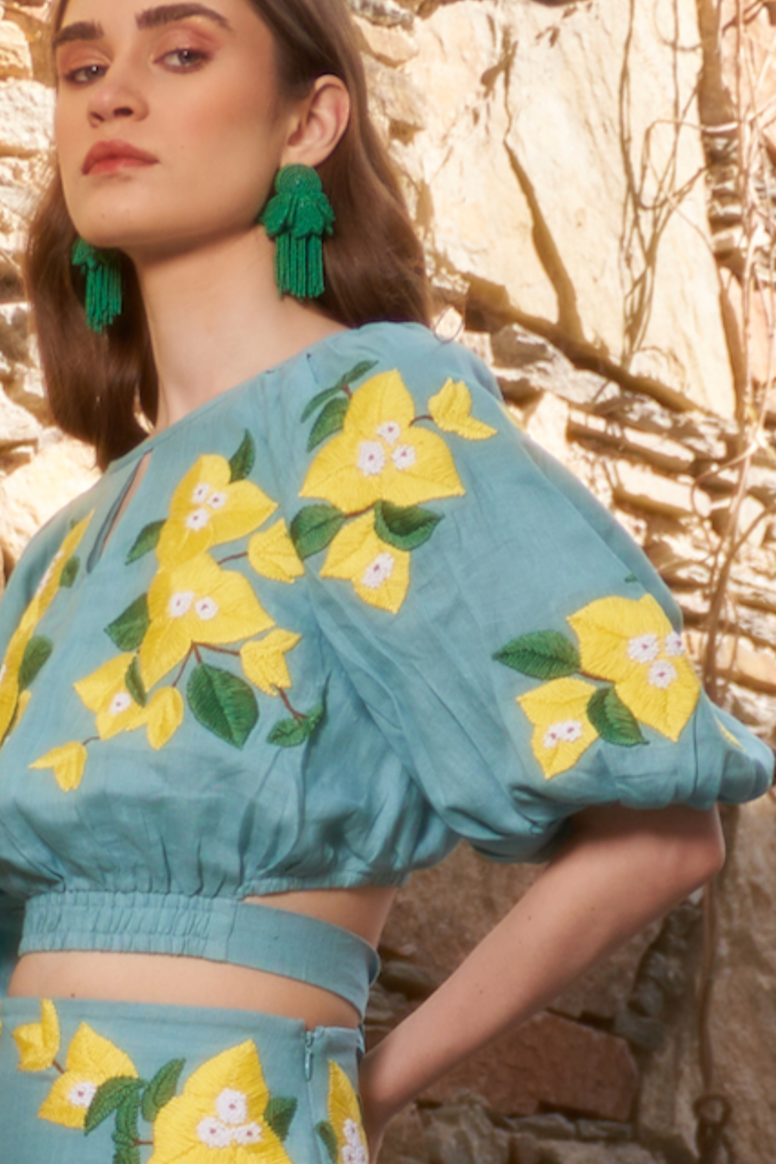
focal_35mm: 78
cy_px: 954
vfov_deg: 25.5
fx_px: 2520
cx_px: 223
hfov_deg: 17.4
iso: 50
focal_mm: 25
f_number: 2.8
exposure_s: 1/1000
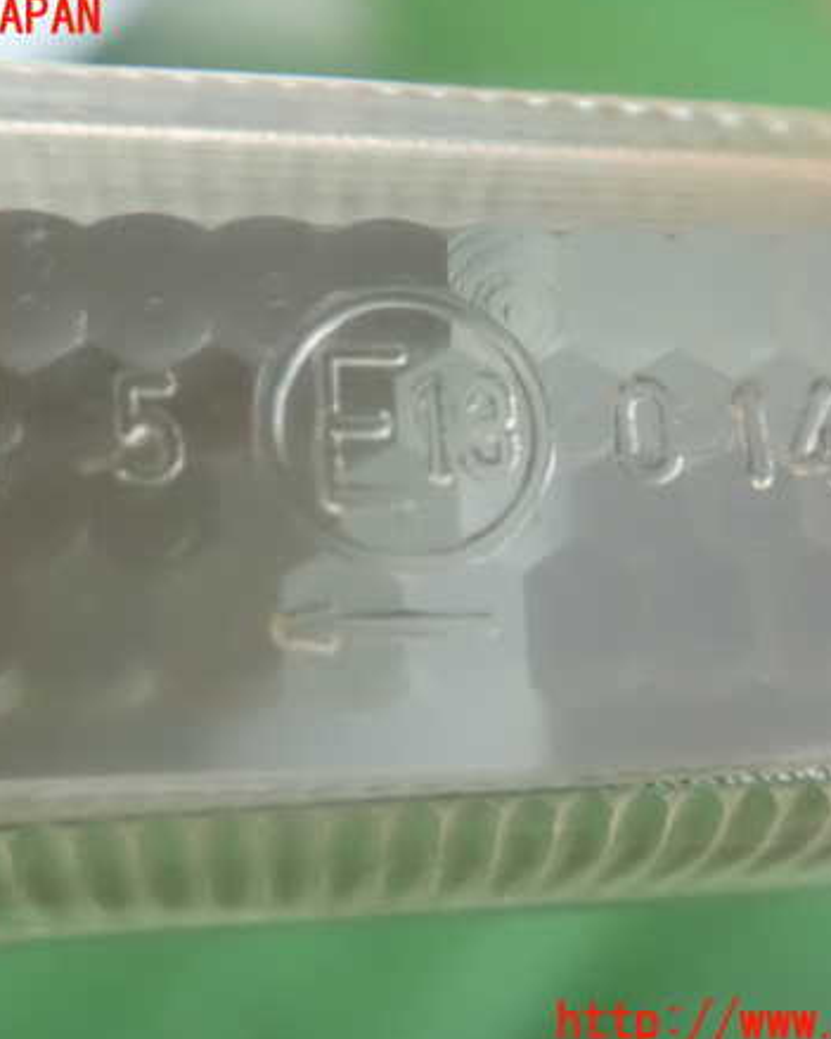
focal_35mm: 40
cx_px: 381
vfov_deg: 45.8
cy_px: 521
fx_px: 1230
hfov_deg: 37.3
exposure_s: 1/30
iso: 1600
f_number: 2.3
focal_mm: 5.5
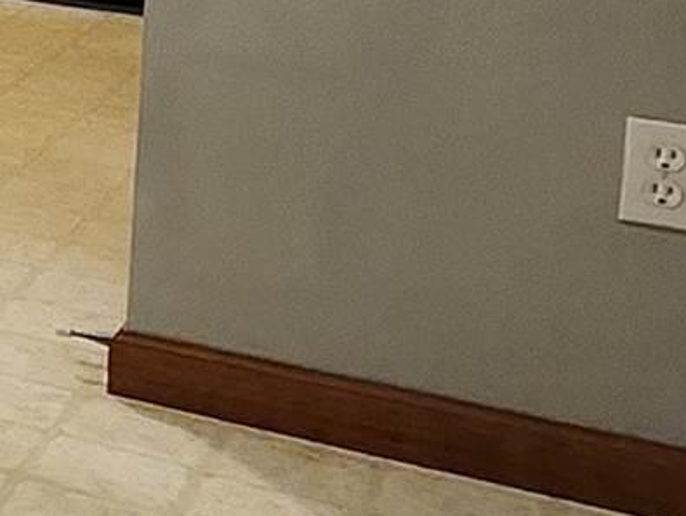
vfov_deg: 13.8
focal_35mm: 101
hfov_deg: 13.0
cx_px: -1084
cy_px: -240
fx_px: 2003
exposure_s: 1/40
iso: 400
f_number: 2.2
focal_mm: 1.74
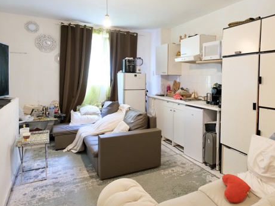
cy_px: 90
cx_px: 172
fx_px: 191
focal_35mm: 24
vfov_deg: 56.6
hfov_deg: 70.5
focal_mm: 10.5
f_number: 4
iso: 3200
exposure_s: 1/30
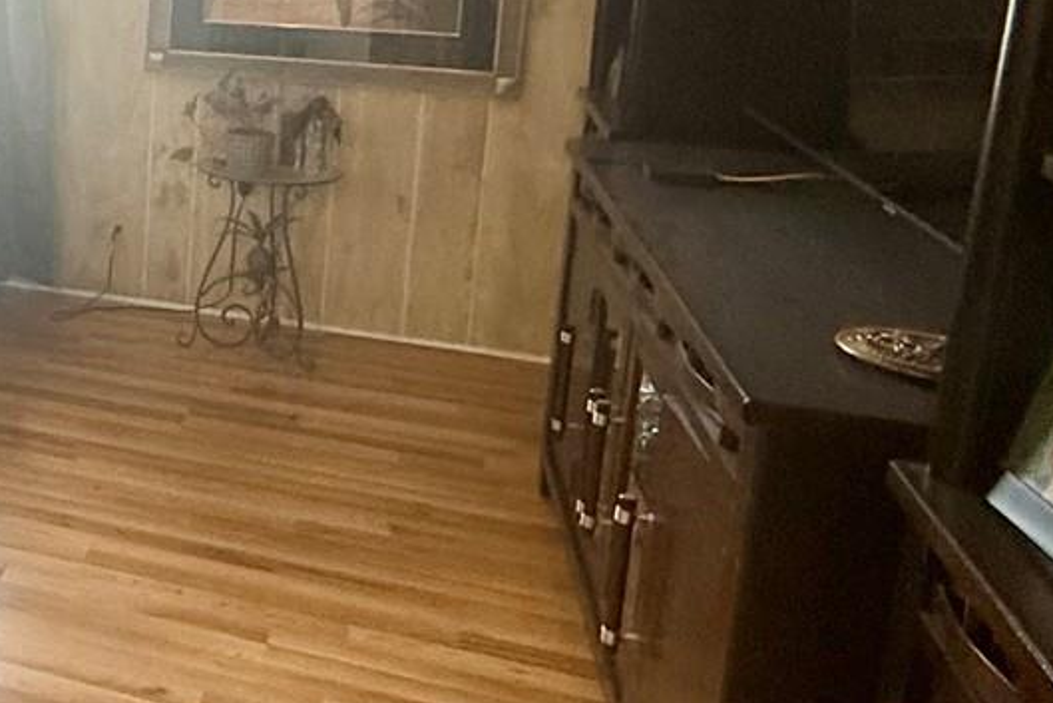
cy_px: 102
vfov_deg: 29.5
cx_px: -137
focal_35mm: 44
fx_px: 1287
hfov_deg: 36.7
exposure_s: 1/60
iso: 400
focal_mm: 2.22
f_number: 2.2
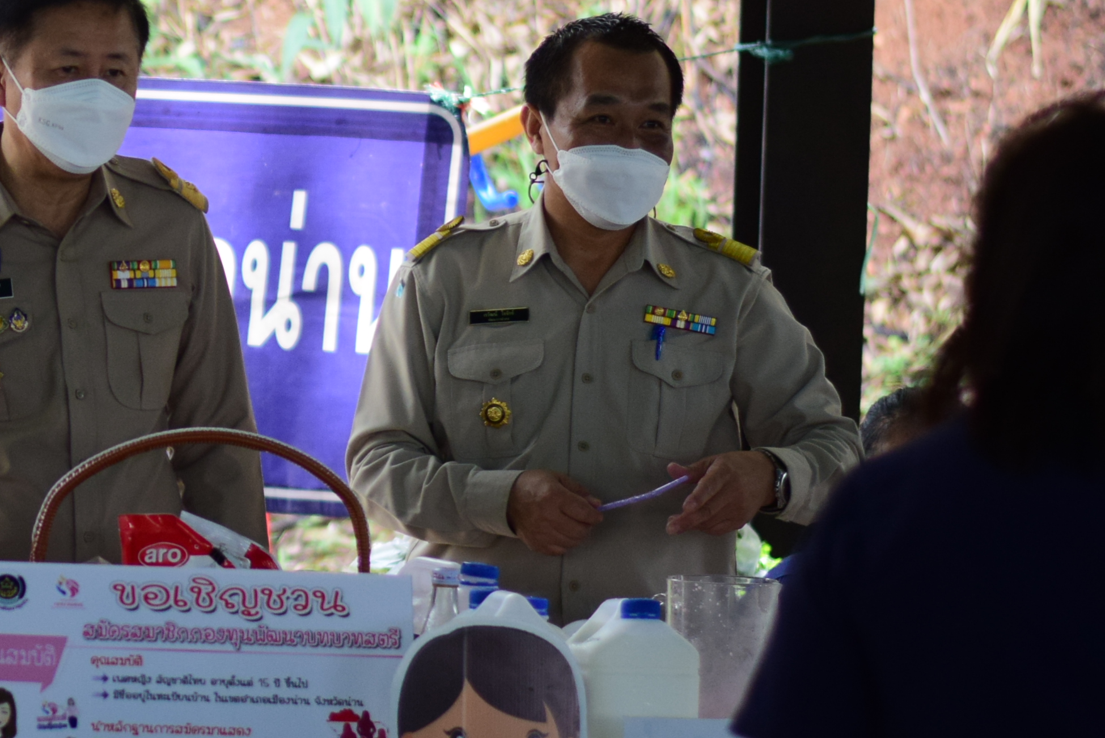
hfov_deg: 11.7
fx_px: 5312
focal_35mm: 173
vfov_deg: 7.9
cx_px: -28
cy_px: 365
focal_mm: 50
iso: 640
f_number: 2
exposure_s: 1/1600
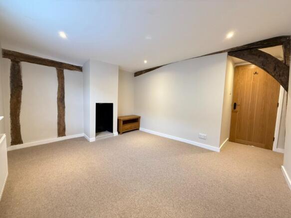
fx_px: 118
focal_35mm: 14
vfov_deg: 85.7
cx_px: 146
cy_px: 109
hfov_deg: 102.1
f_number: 2.2
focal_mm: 2.22
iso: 320
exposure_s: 1/50
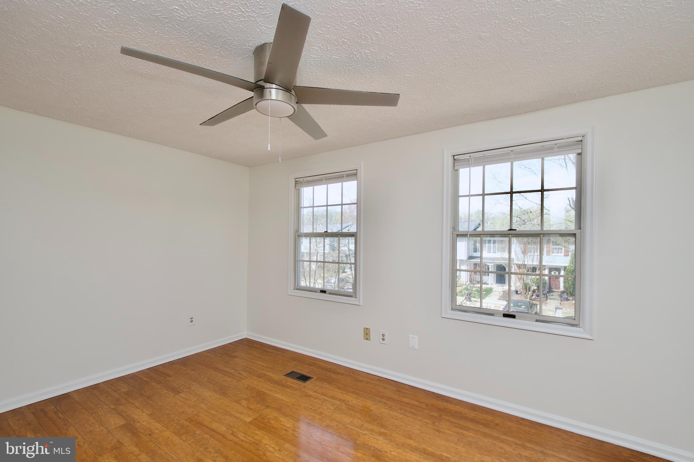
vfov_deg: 77.3
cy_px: 231
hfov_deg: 100.4
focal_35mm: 15
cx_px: 347
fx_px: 289
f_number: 7.1
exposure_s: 1/200
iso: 320
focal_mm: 10
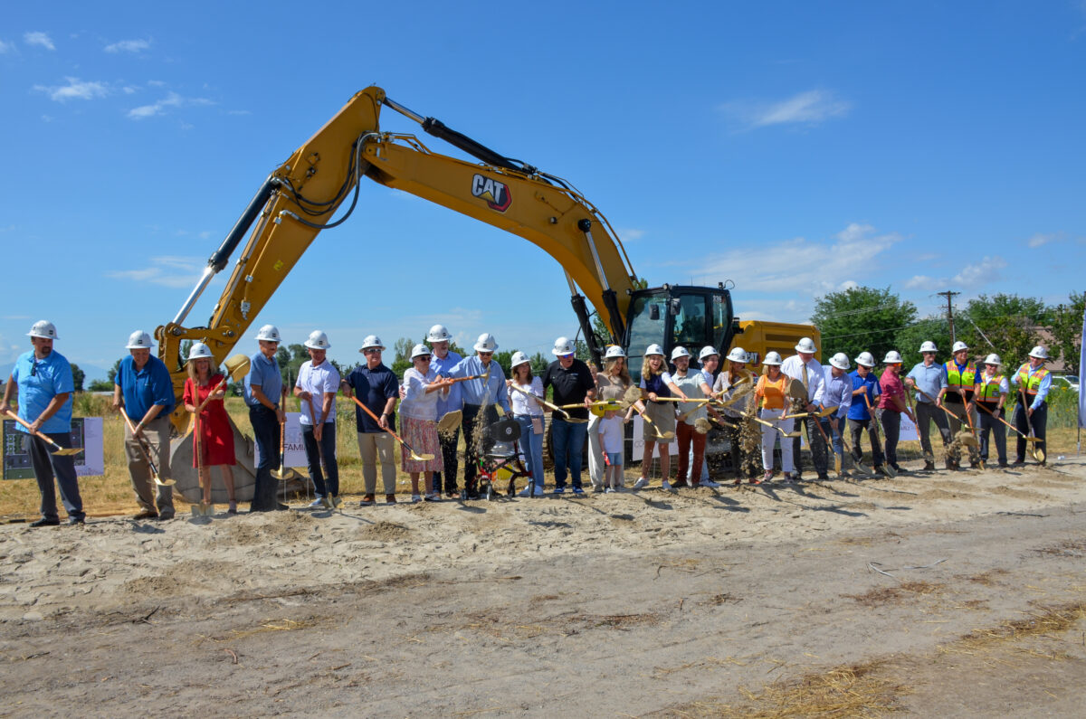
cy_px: 360
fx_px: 903
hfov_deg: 62.0
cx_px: 543
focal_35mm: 30
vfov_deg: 43.4
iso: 100
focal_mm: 20
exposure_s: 1/250
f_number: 8
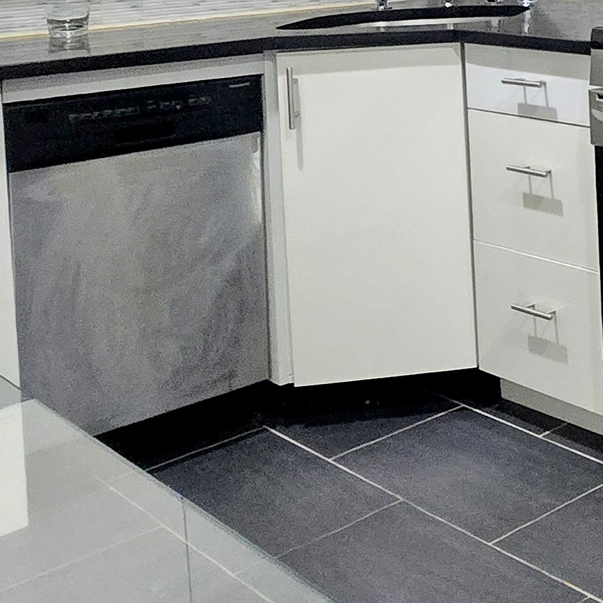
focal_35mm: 53
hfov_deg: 22.8
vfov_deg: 29.3
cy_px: -46
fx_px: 1045
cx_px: 1008
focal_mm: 2.2
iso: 1250
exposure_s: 1/40
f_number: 2.2
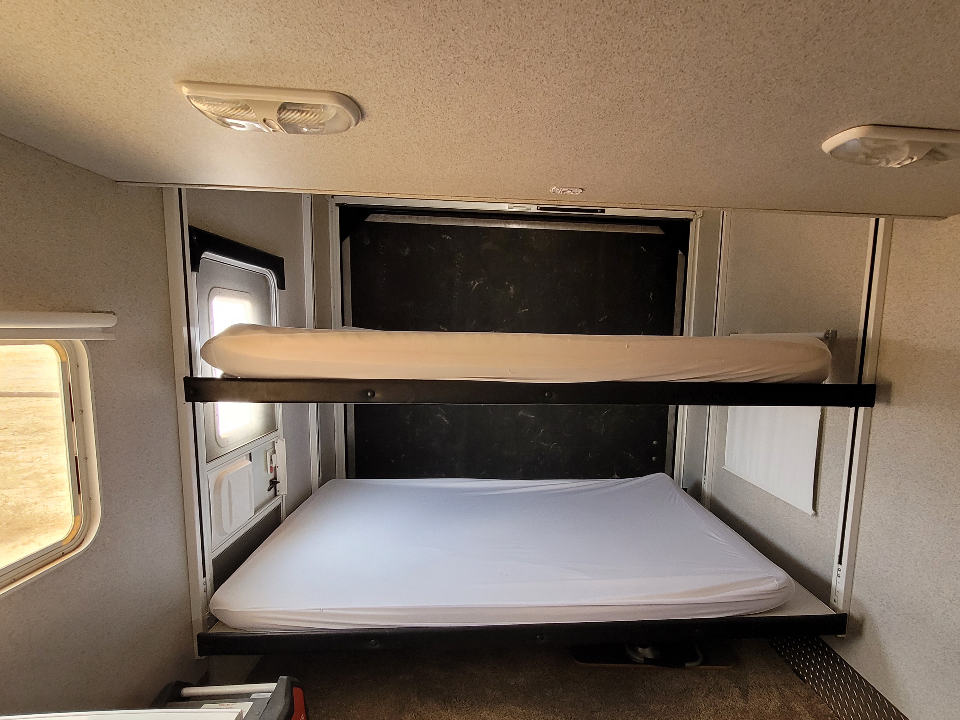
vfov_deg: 71.4
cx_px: 532
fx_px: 499
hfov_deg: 87.4
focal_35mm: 18
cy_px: 398
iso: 160
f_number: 2.2
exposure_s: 1/60
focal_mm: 1.74
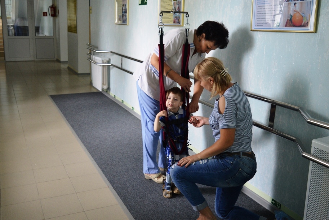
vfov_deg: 40.0
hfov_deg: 57.2
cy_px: 110
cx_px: 164
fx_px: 302
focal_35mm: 33
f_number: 3.8
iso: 560
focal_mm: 22
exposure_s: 1/60
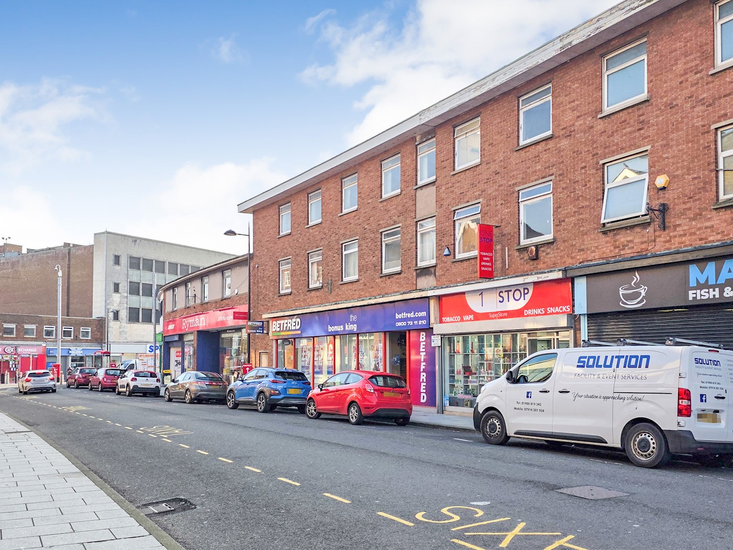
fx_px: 487
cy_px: 275
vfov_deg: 58.9
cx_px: 366
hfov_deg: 73.9
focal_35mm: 23
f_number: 1.7
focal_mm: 6.25
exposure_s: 1/5600
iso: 80
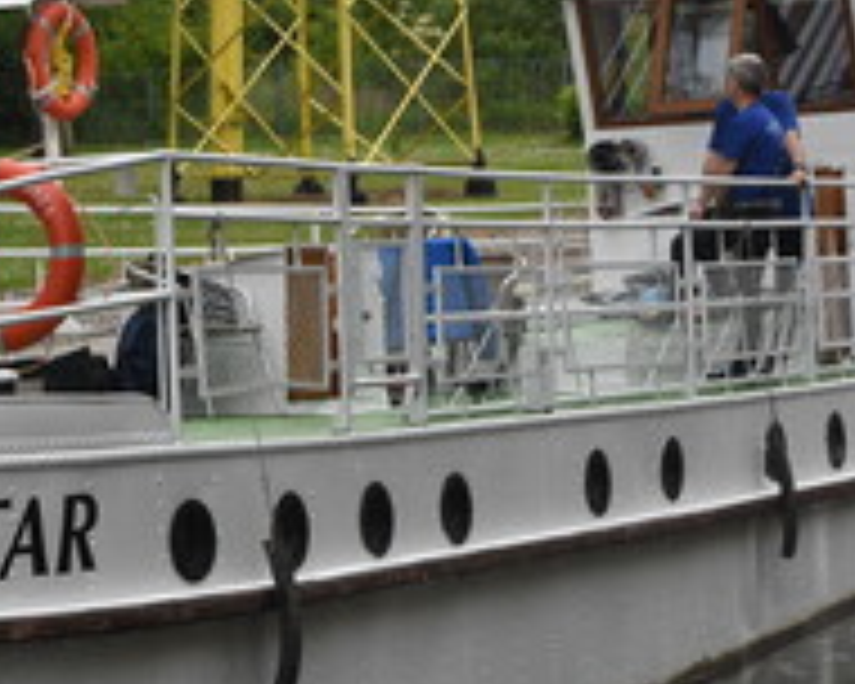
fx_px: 3998
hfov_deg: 12.2
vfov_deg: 9.8
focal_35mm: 158
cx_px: 234
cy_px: 292
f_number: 4
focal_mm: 50
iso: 1000
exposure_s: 1/3200
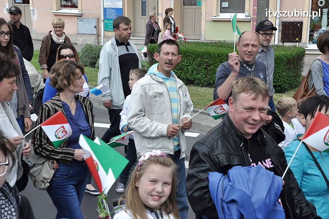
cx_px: 164
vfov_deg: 21.5
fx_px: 575
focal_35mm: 63
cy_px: 110
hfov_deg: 31.9
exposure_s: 1/800
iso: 1250
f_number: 11
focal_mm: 42
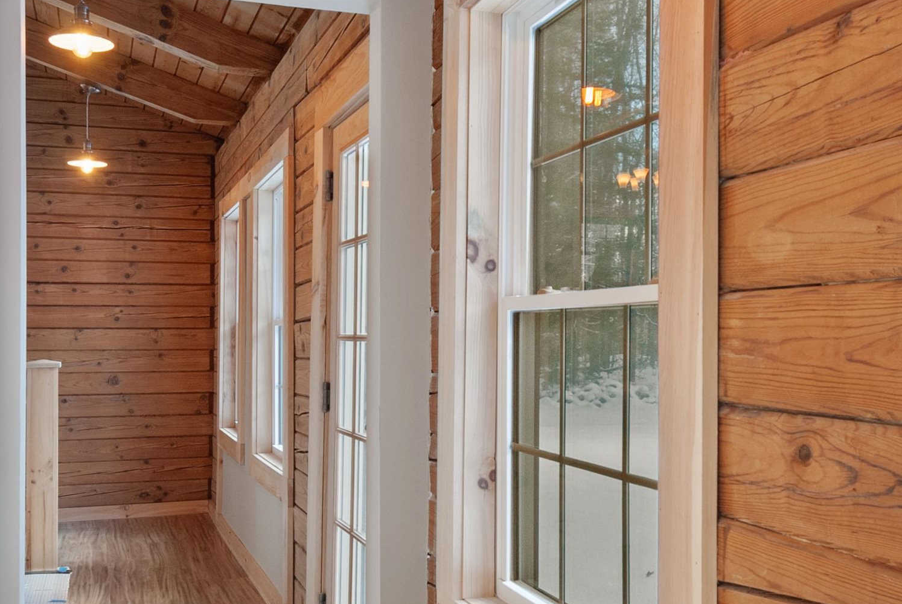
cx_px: 478
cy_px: 372
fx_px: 928
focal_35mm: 37
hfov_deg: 51.8
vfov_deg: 35.9
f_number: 9
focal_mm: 12
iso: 200
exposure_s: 1/4
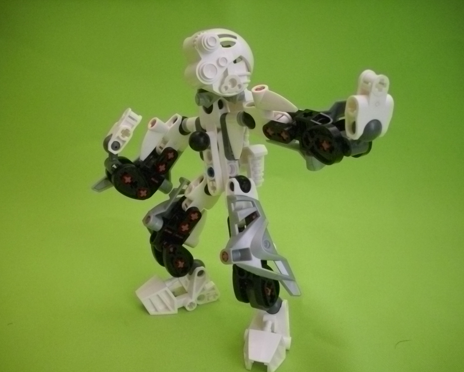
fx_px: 453
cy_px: 189
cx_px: 243
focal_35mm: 33
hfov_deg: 54.2
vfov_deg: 44.6
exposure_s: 1/15
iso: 400
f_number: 2.8
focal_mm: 6.2
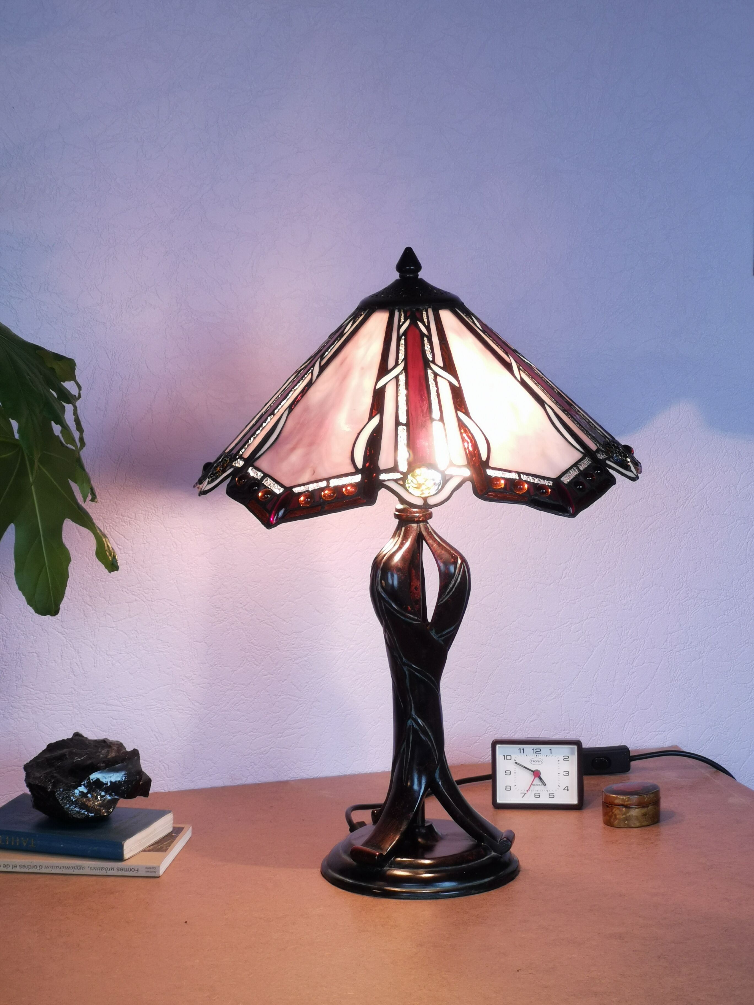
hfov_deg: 18.2
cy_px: 502
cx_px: 377
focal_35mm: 81
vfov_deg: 24.1
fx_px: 2352
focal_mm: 7.48
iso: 100
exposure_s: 1/50
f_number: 2.4
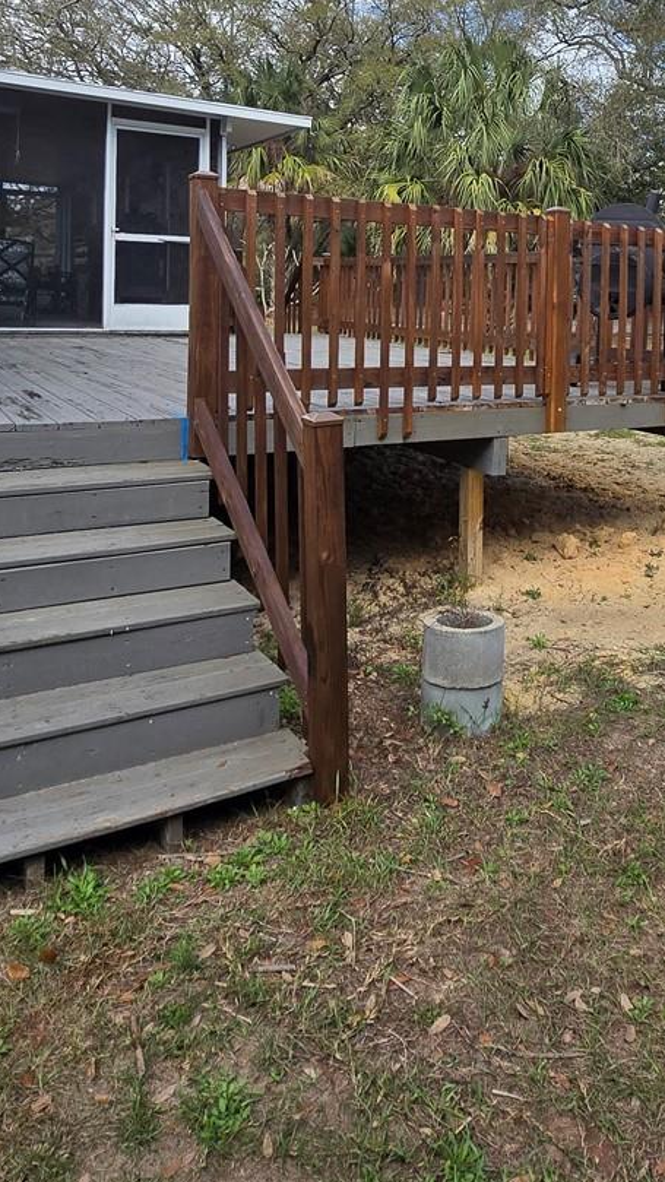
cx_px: 506
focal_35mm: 28
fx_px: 878
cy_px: 338
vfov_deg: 64.9
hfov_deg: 40.2
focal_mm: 2.2
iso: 50
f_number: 2.2
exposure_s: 1/1668
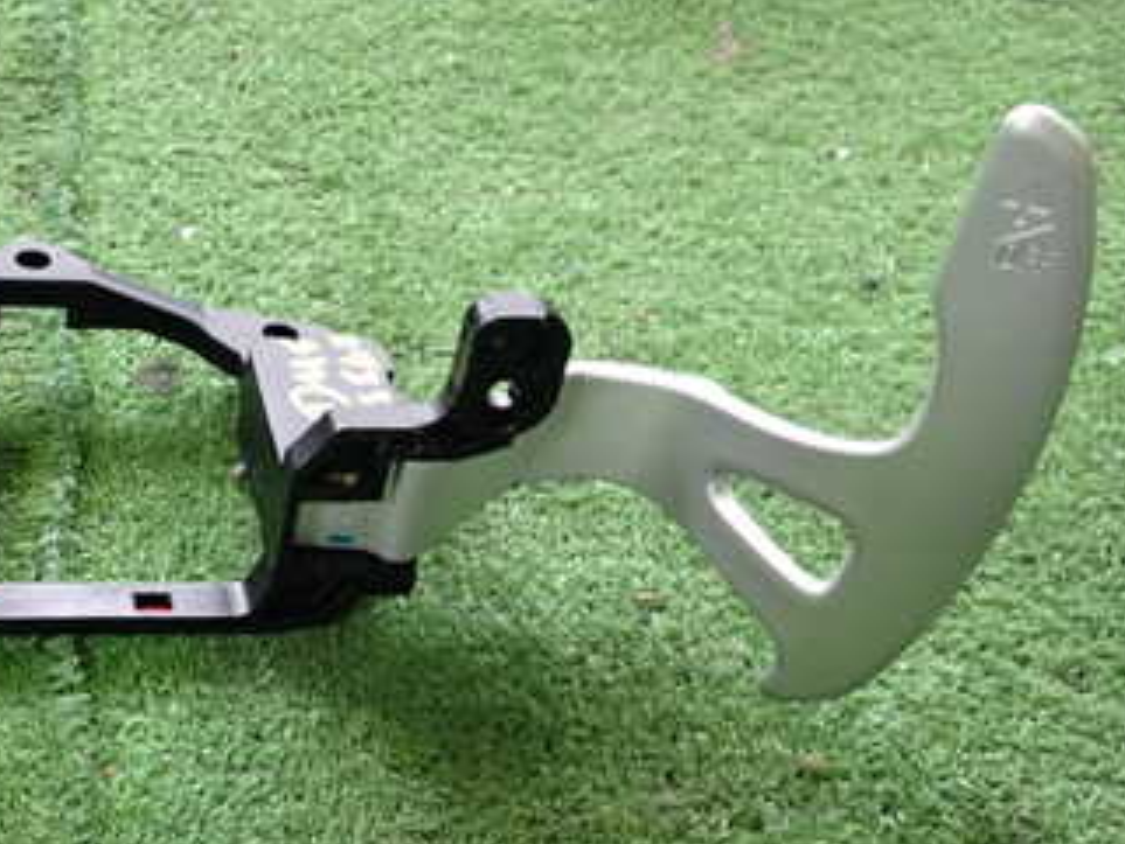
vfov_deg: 26.1
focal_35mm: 56
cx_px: 102
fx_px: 1821
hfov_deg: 32.5
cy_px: 501
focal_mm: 5.4
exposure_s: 1/30
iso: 400
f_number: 2.3
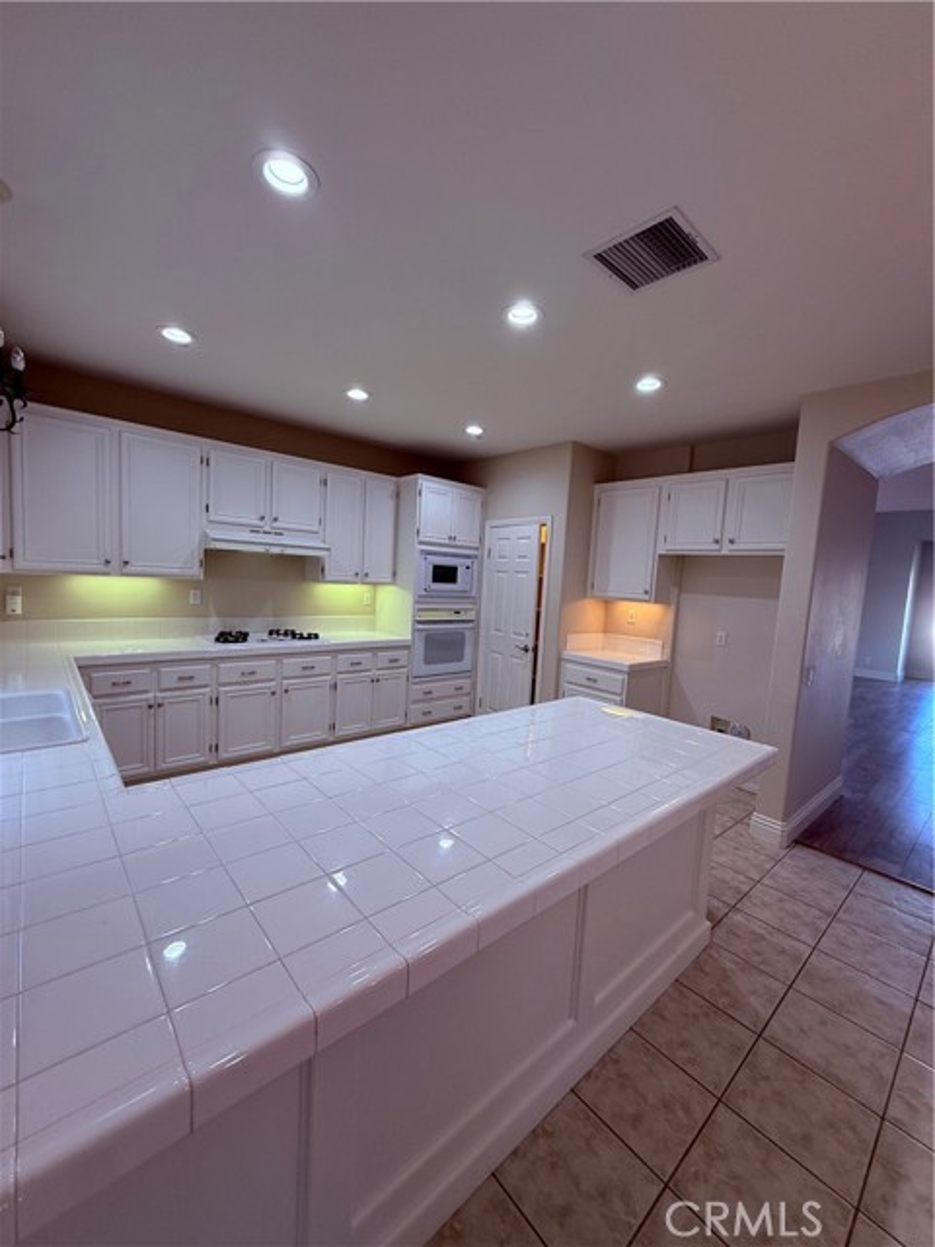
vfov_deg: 102.1
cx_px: 468
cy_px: 624
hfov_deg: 85.7
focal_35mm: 14
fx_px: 504
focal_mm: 2.22
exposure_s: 1/120
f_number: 2.2
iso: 100
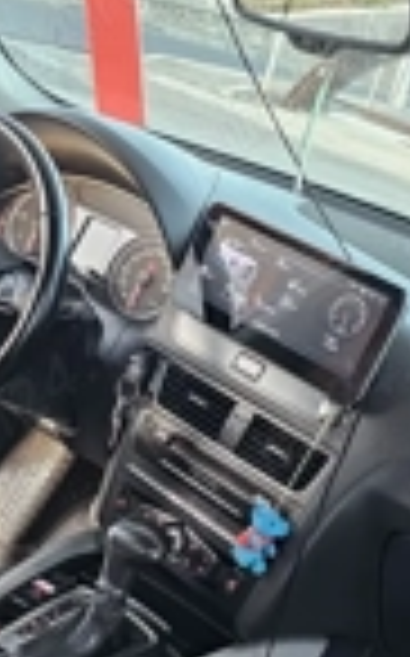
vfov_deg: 30.2
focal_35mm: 67
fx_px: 1200
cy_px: 490
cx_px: 167
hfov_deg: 19.4
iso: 320
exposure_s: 1/100
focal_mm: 6.3
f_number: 1.7
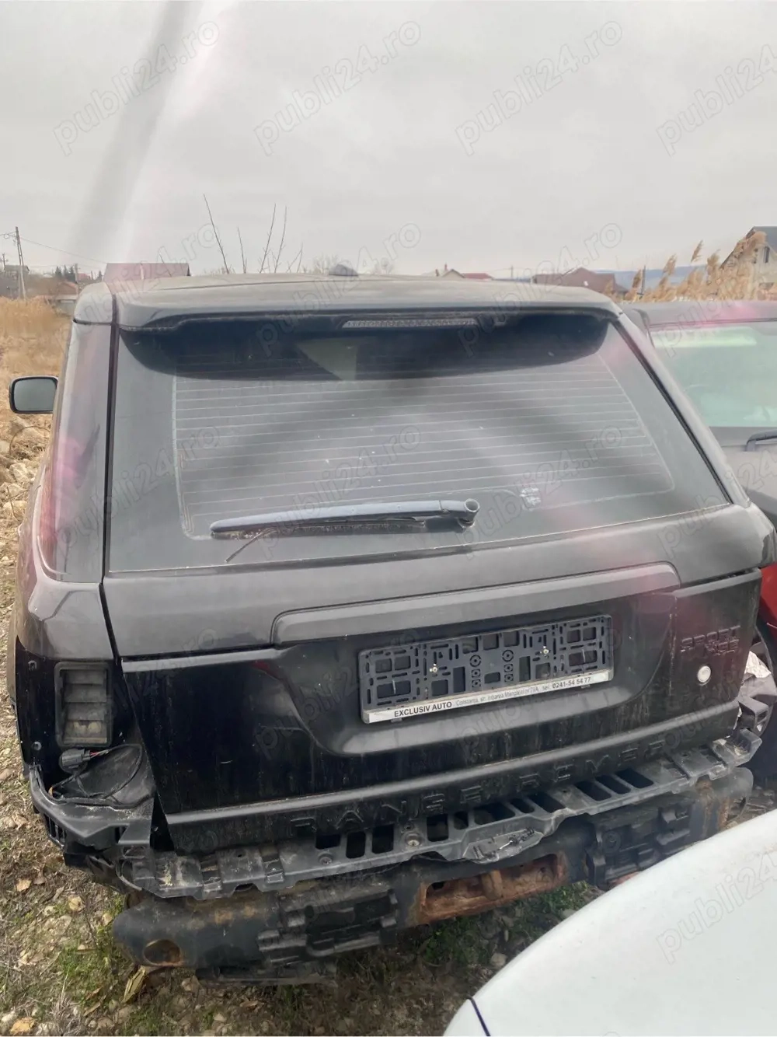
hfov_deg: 53.0
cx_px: 388
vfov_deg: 67.3
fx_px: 778
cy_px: 518
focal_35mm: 26
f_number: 1.8
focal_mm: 4.25
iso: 32
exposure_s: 1/225
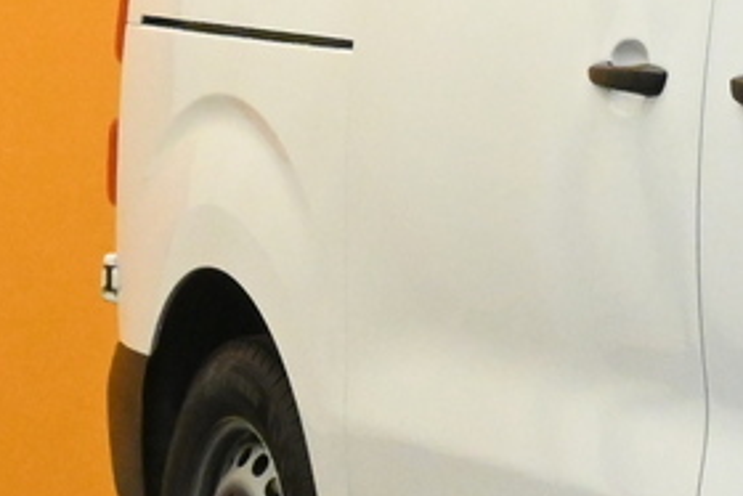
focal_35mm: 286
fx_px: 5903
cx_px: 1497
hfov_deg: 7.0
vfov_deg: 4.8
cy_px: -228
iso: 4500
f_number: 11
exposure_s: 1/50
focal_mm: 33
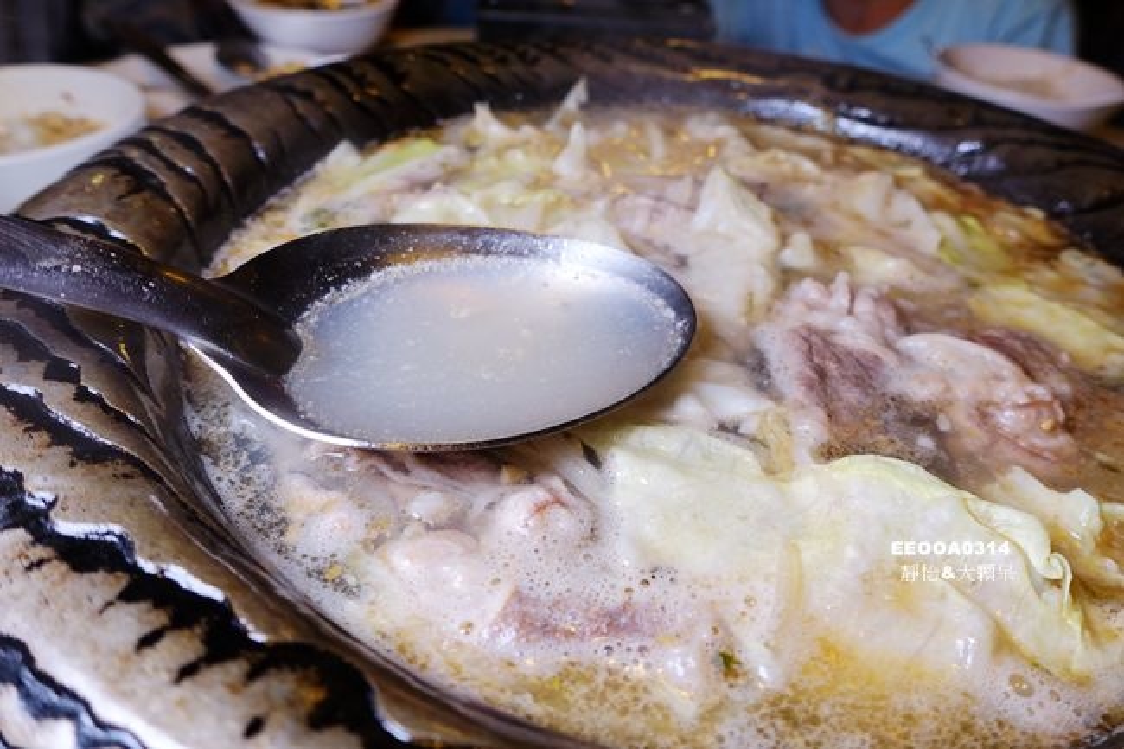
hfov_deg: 73.8
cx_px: 562
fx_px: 749
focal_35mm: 24
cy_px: 374
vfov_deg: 53.1
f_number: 3.2
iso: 125
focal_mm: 8.8
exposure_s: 1/80
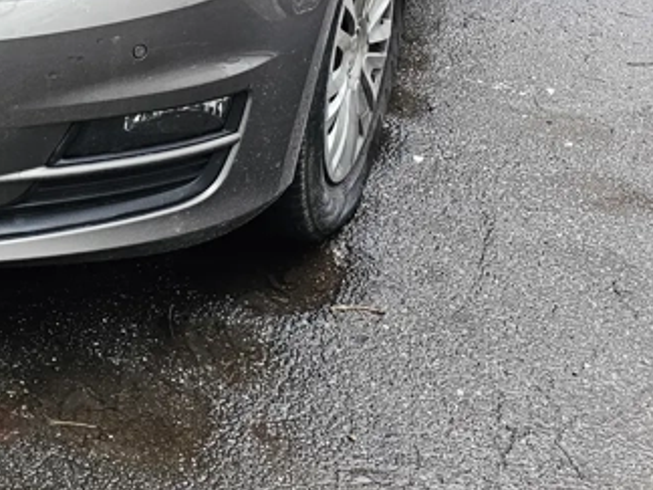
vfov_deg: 19.9
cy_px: -28
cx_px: -173
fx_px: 1339
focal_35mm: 71
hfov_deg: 24.3
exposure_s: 1/100
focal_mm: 6.3
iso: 160
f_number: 1.7
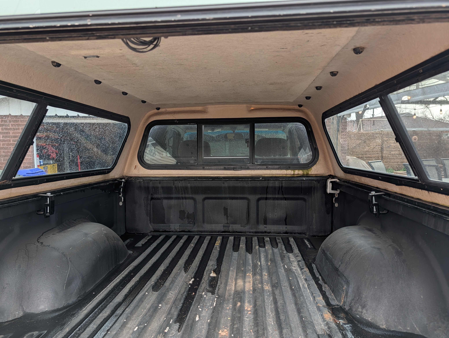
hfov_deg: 71.5
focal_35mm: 24
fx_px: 312
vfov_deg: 56.9
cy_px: 169
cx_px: 224
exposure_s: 1/35.9
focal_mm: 6.9
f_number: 1.68
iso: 32
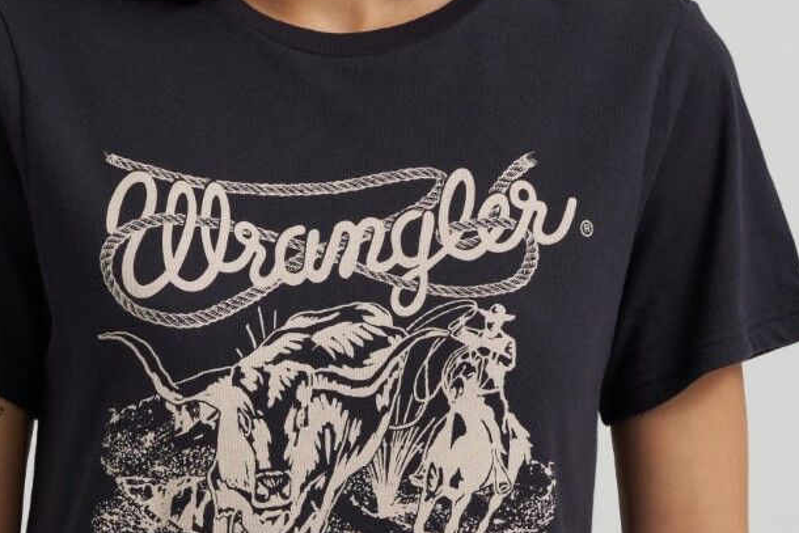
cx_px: 310
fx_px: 5194
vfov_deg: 5.9
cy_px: 452
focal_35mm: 234
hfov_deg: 8.8
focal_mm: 83
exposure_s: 1/160
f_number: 8
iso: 250
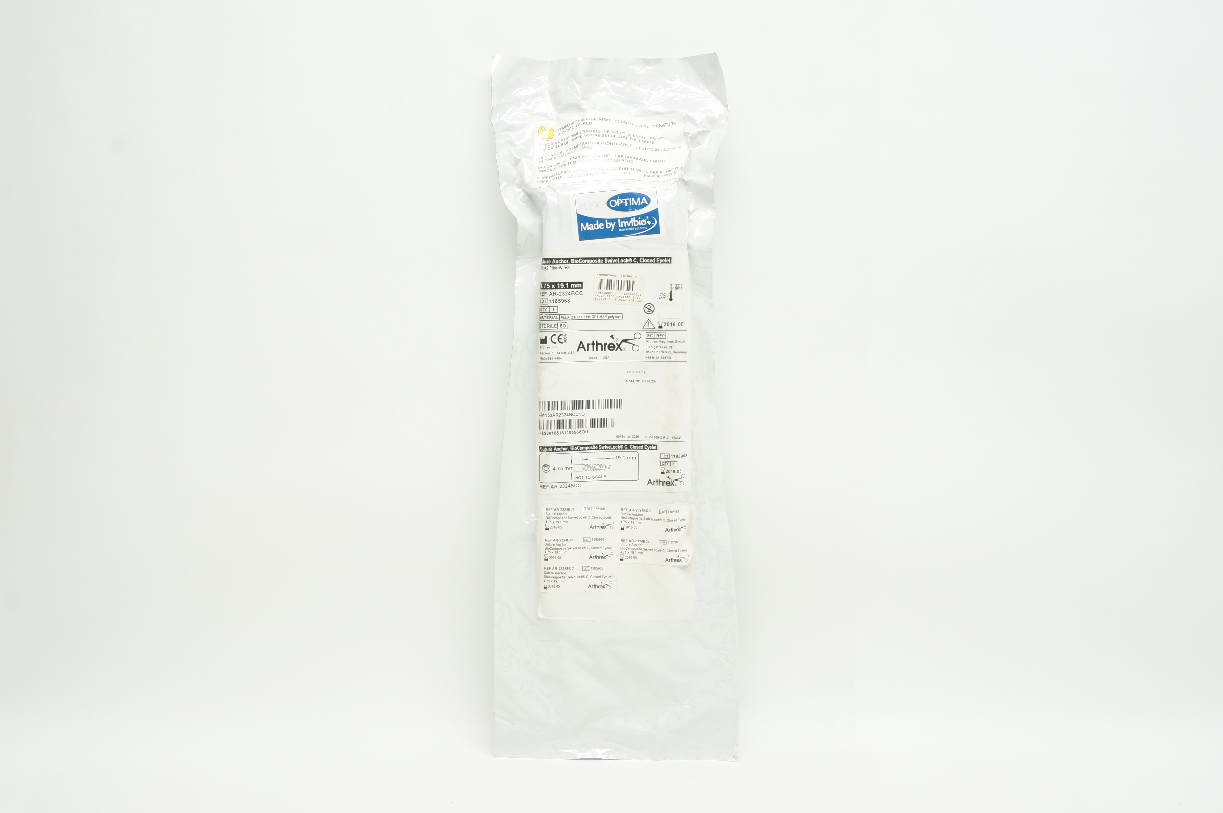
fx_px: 1323
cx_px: 612
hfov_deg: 49.6
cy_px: 406
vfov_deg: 34.1
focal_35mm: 39
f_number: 10
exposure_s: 1/15
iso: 400
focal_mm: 26
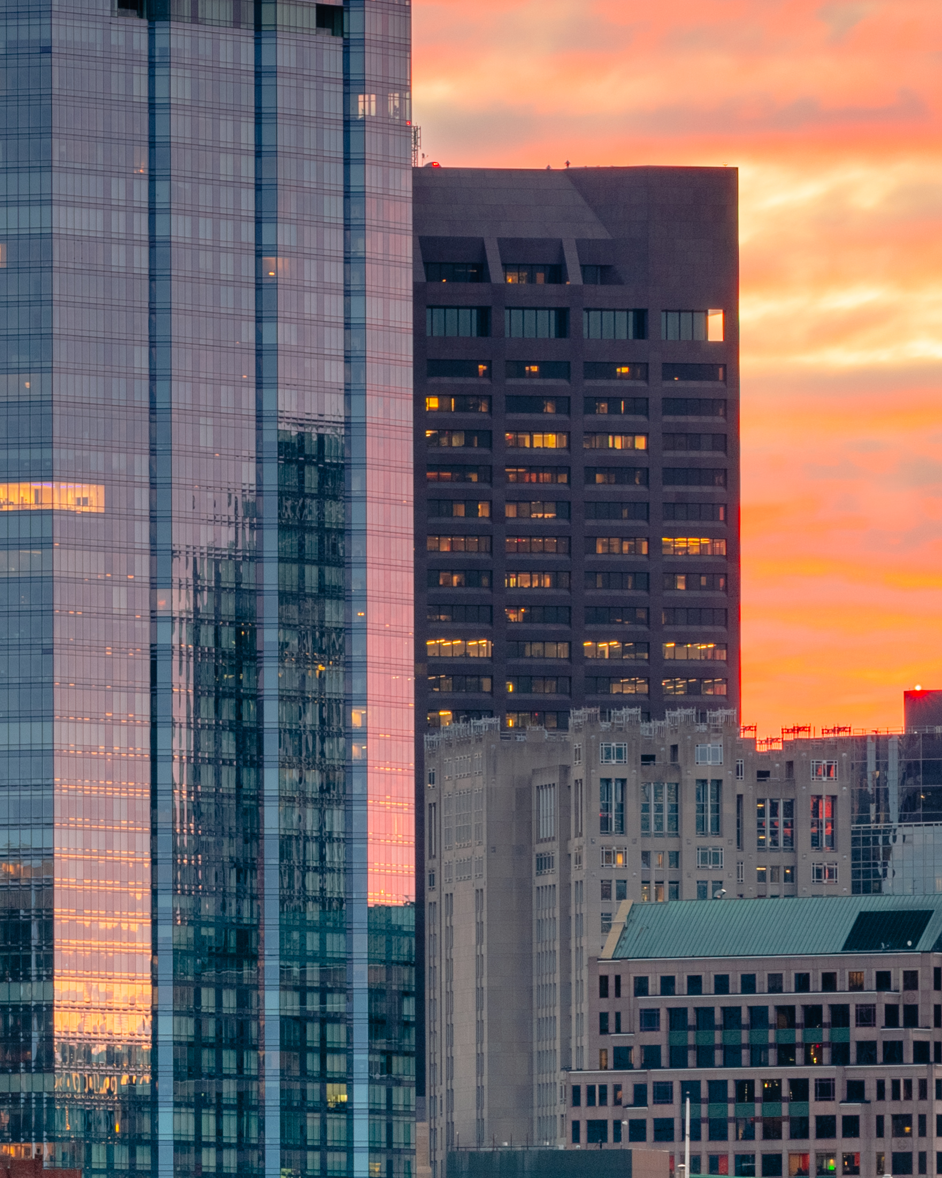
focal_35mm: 631
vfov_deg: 3.1
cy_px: 498
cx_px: -1228
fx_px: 21995
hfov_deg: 2.4
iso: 64
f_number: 13
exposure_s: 2
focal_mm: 180
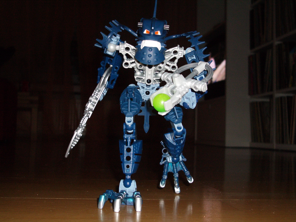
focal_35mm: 49
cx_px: 148
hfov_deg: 38.9
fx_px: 419
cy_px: 111
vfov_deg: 29.7
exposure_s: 1/60
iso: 200
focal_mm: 8.2
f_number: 3.1
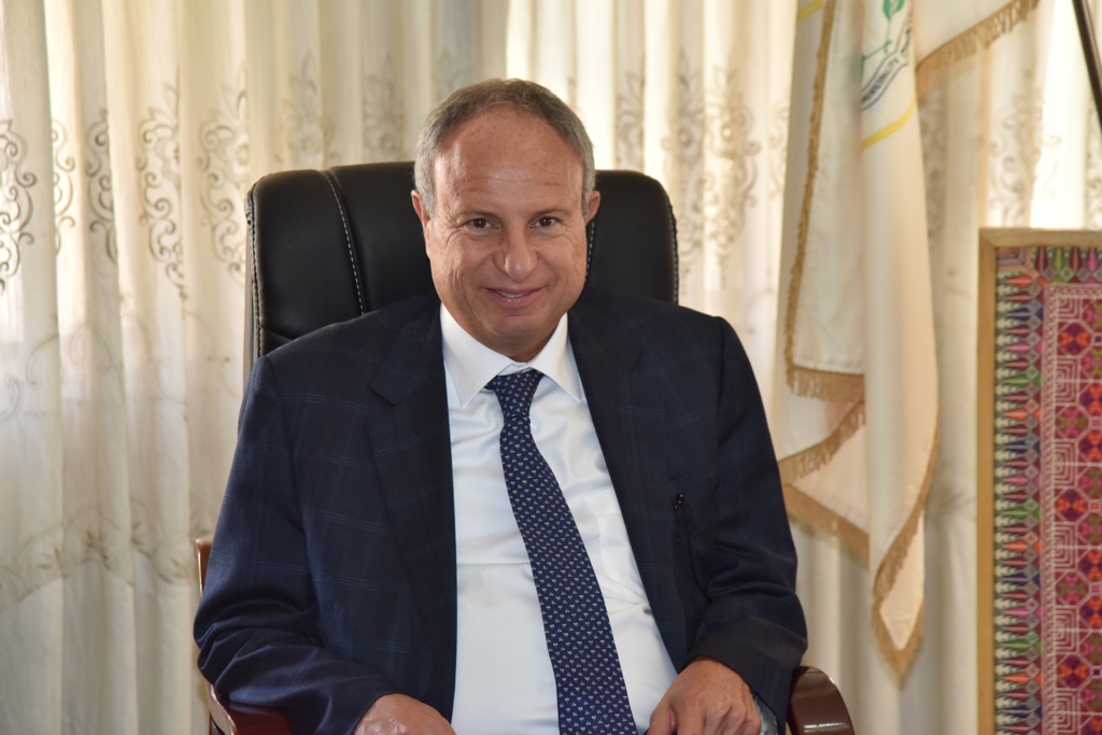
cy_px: 368
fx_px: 3674
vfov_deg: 11.4
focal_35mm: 120
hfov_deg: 17.1
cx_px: 551
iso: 1600
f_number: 5.6
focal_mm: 120
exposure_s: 1/200
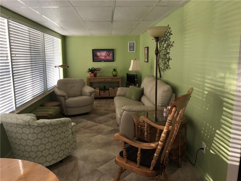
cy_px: 90
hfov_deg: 63.4
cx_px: 120
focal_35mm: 28
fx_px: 195
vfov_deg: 49.7
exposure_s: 1/228
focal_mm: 3.99
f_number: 1.8
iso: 20
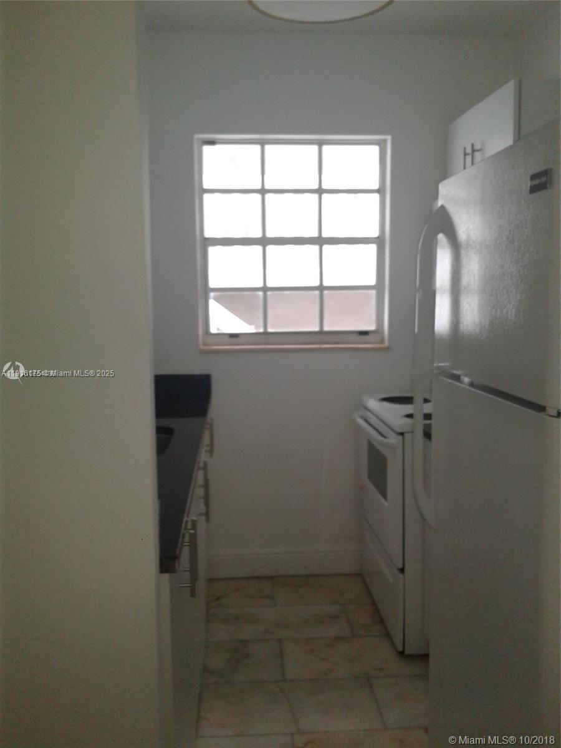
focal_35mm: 33
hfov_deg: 42.9
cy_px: 374
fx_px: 713
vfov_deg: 55.4
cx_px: 280
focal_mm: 3.3
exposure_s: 1/33
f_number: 2.2
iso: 50
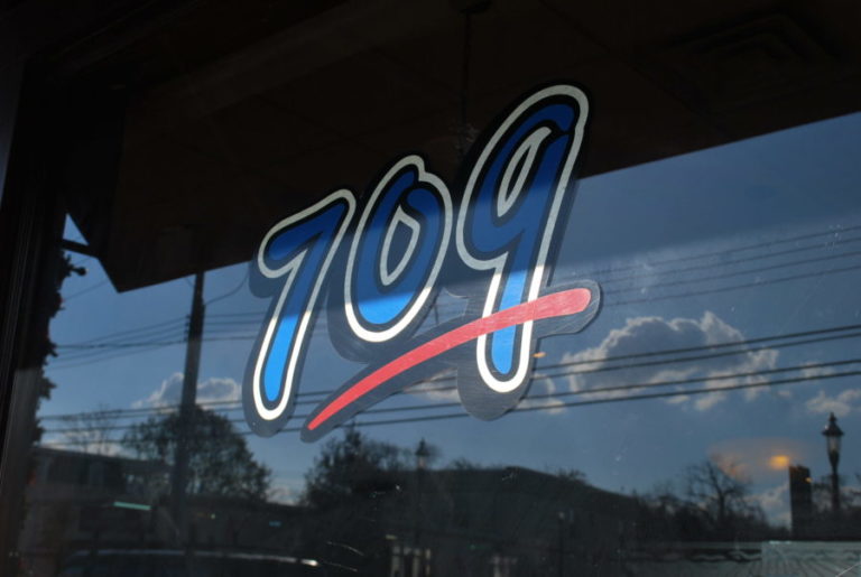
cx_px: 430
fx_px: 1078
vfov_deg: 30.0
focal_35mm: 45
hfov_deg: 43.5
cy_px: 288
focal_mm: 30
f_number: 9
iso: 100
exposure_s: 1/320
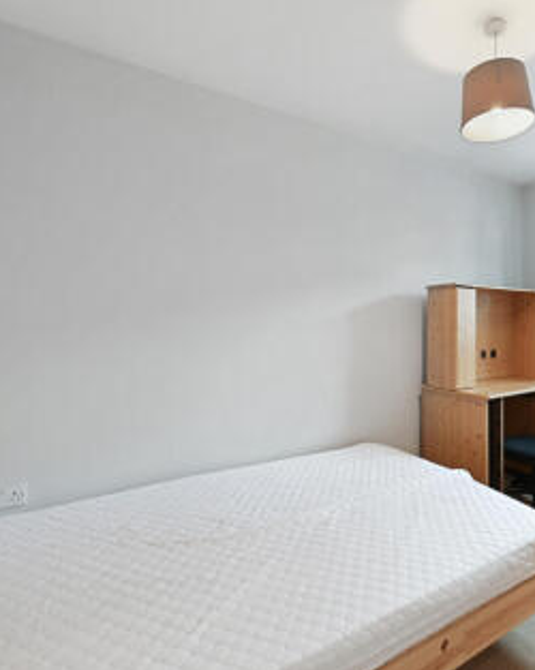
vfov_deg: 80.4
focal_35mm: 20
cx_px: 400
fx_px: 396
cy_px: 337
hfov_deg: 64.1
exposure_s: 1/5
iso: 1000
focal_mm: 14
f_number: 7.1
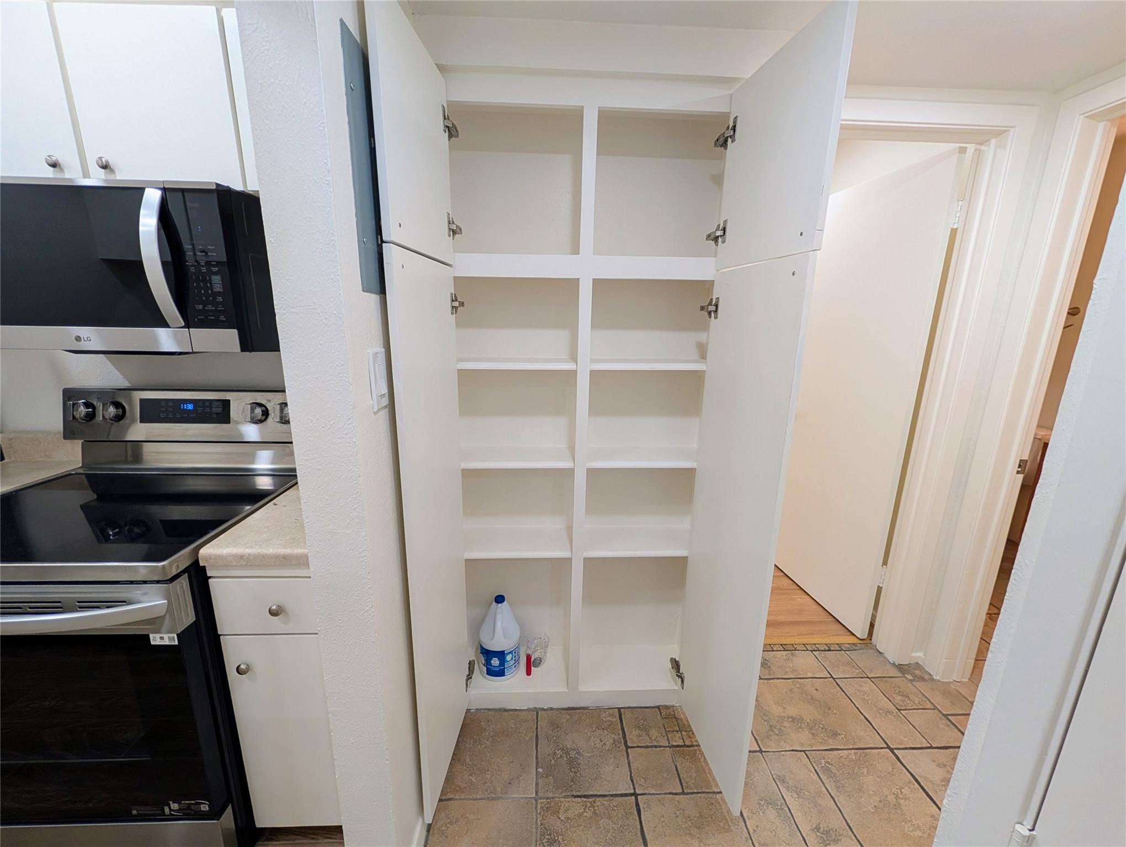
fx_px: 391
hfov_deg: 110.5
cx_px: 563
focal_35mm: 12
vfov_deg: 94.6
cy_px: 424
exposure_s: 1/120
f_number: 1.7
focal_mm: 2.02
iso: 154
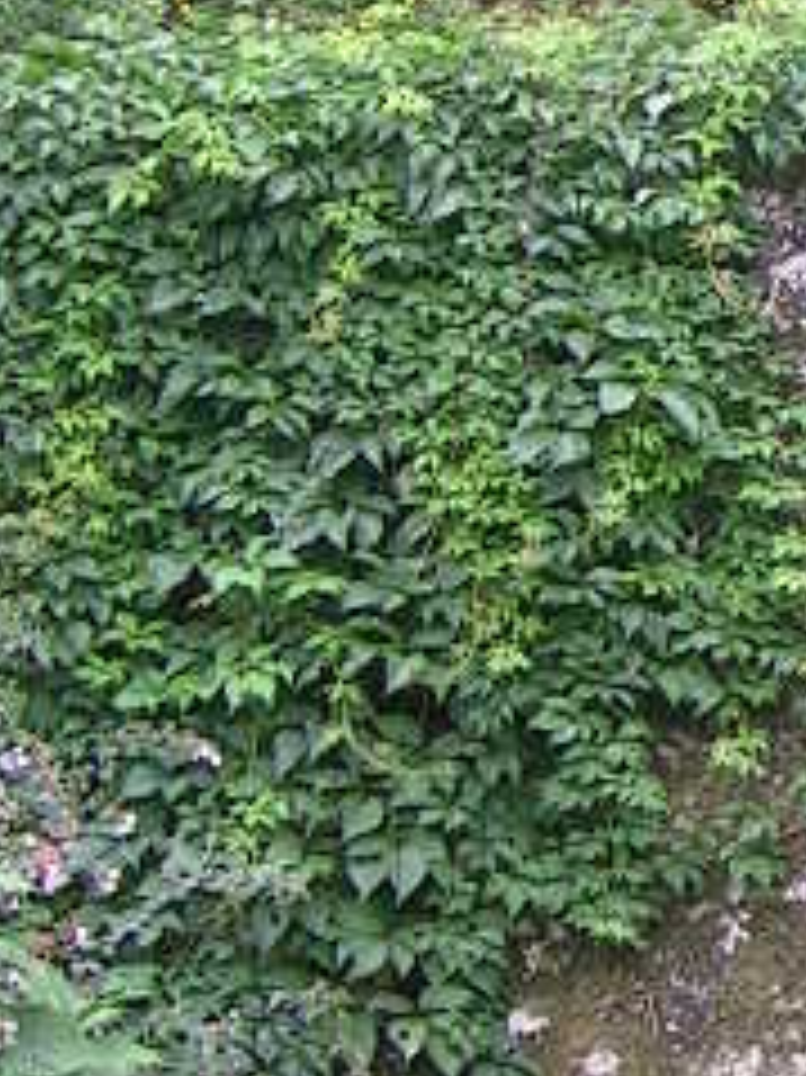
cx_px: 1387
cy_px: 297
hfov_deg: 9.5
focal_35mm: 150
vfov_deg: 13.1
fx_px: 4661
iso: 57
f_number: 2.8
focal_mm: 5.4
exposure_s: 1/30
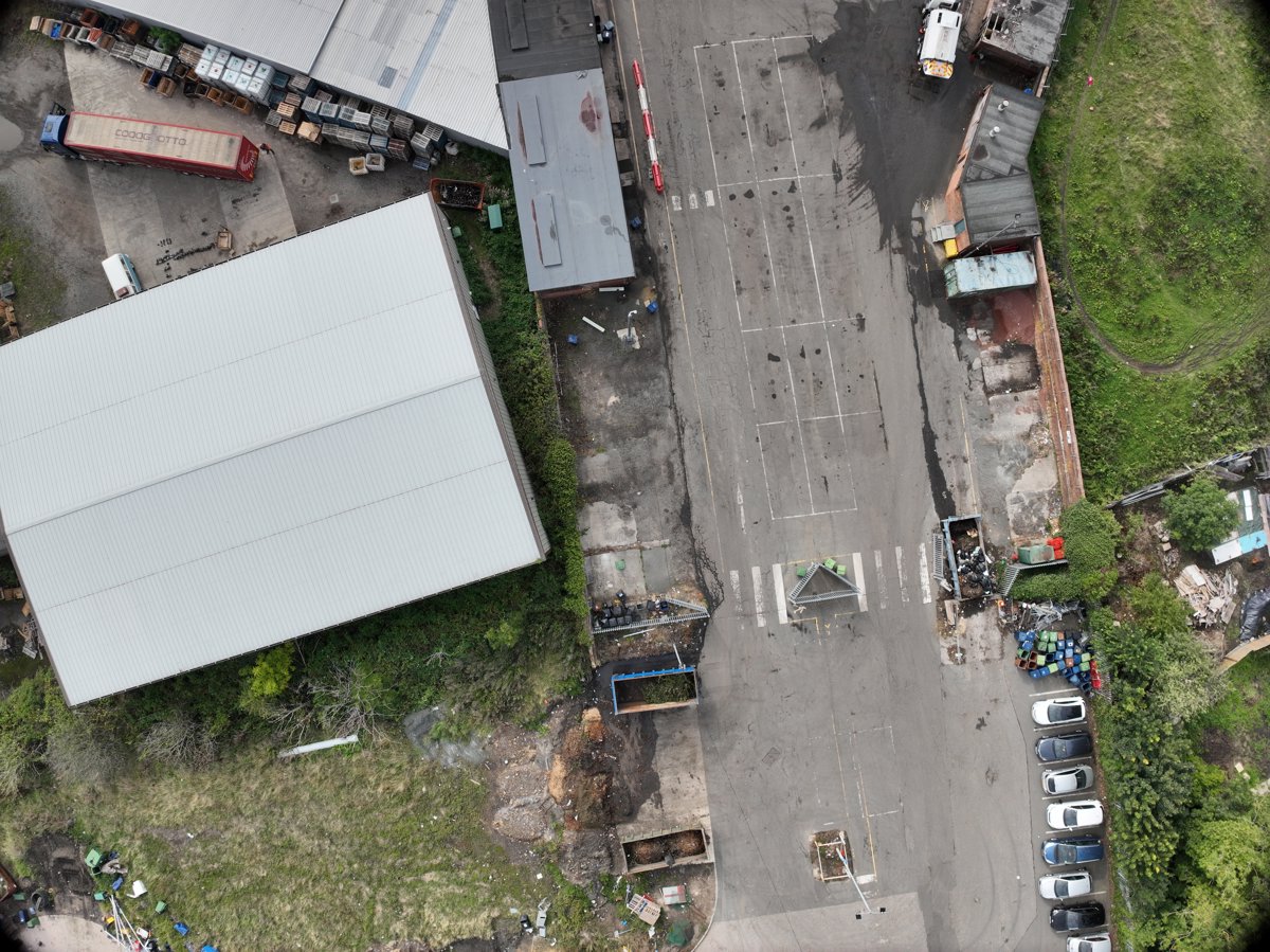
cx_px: 635
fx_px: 880
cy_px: 476
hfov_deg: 71.6
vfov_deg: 56.8
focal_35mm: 24
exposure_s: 1/1600
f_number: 2.8
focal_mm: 12.29
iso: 100
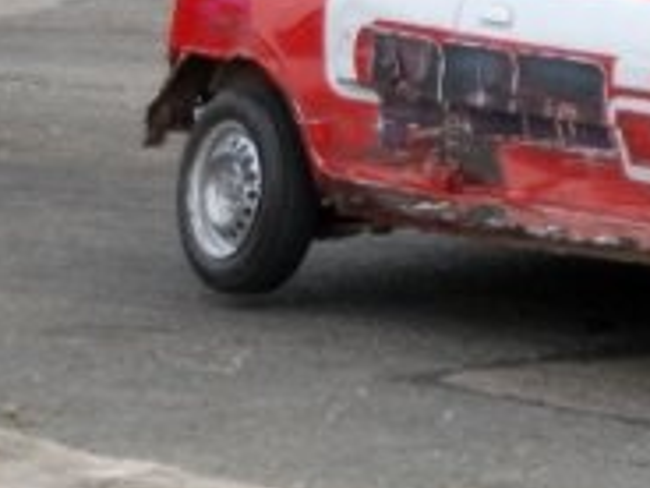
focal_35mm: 326
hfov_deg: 6.0
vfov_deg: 4.5
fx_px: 6115
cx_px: 943
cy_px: -141
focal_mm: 65
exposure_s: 1/640
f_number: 5.3
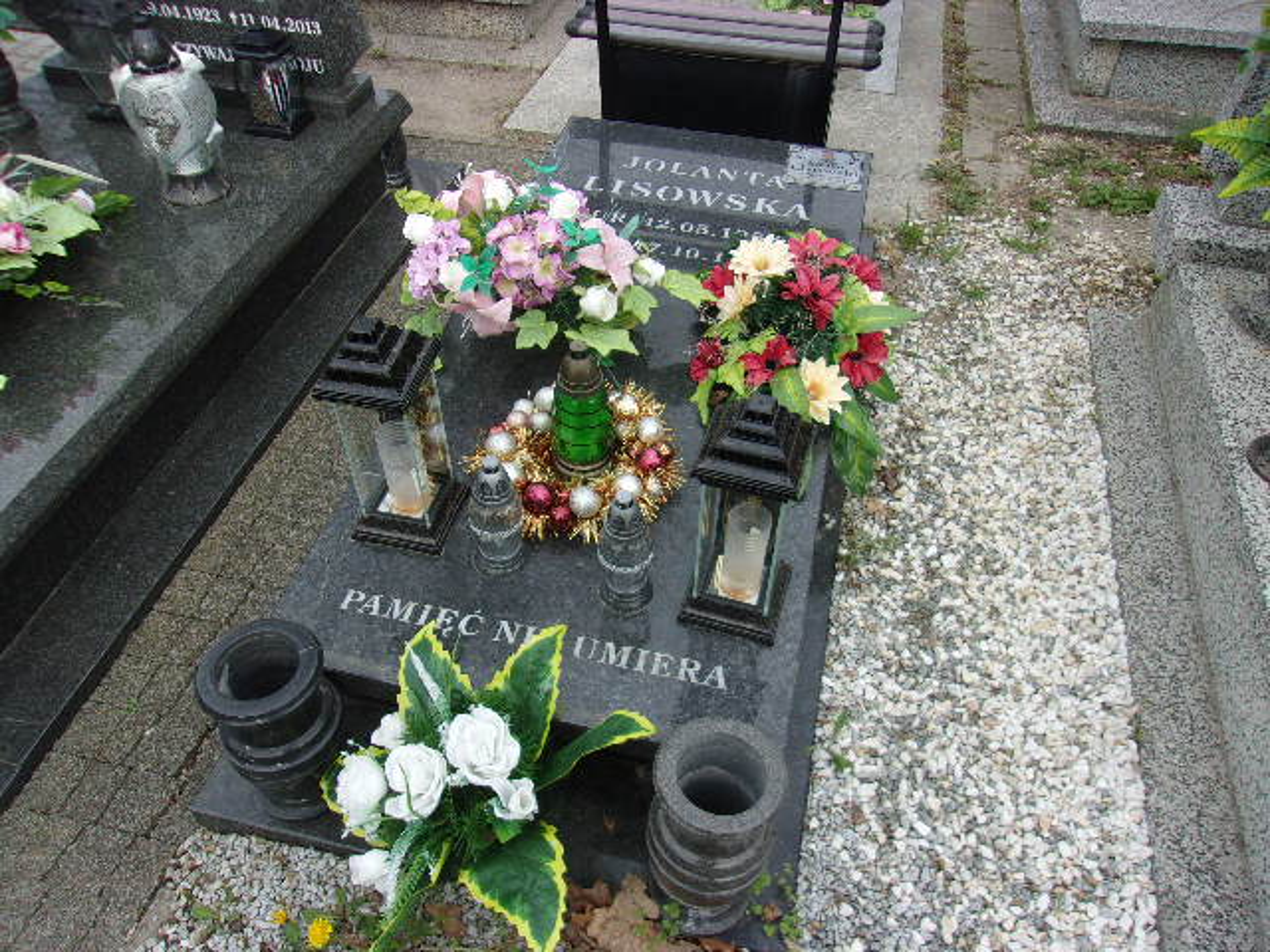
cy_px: 476
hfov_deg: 65.3
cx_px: 635
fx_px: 991
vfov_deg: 51.4
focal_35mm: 27
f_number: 3
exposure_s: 1/320
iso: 80
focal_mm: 4.9
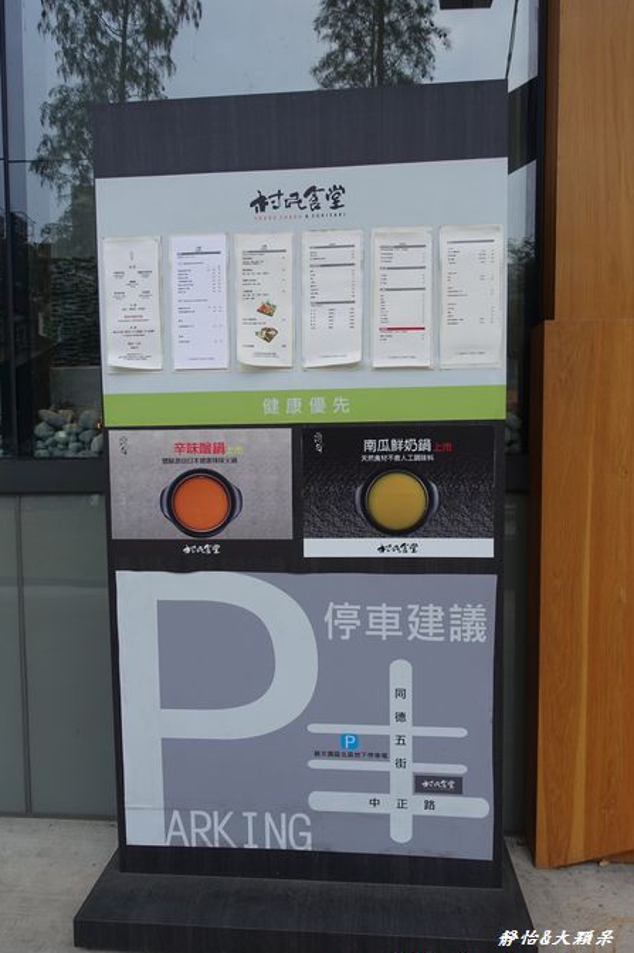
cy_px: 494
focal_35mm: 25
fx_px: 661
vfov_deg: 71.5
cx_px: 312
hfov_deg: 51.2
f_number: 2.8
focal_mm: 8.8
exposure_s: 1/30
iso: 125
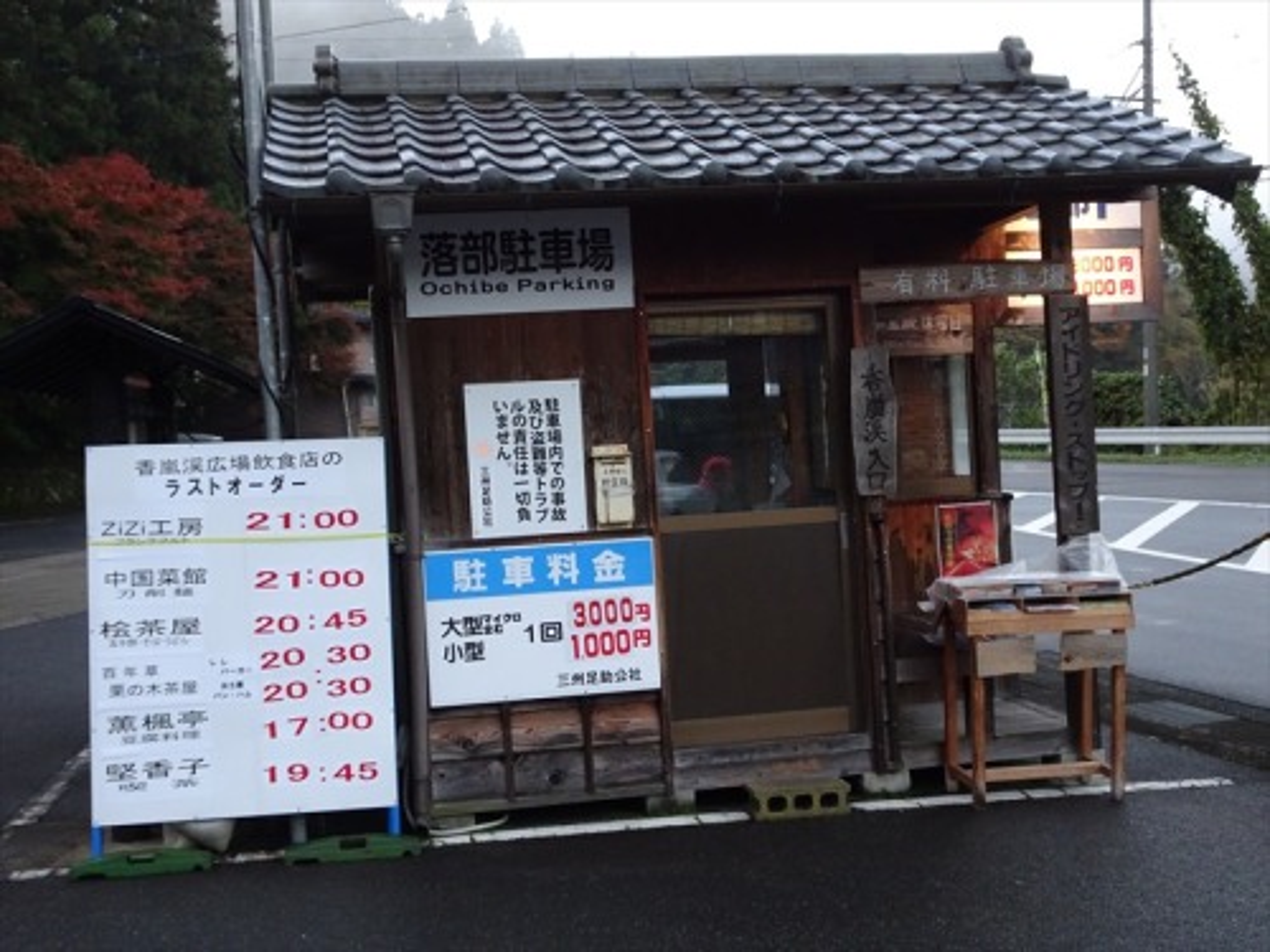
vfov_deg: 33.6
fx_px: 1578
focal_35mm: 43
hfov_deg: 43.9
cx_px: 635
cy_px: 476
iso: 500
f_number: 4
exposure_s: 1/50
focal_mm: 7.3
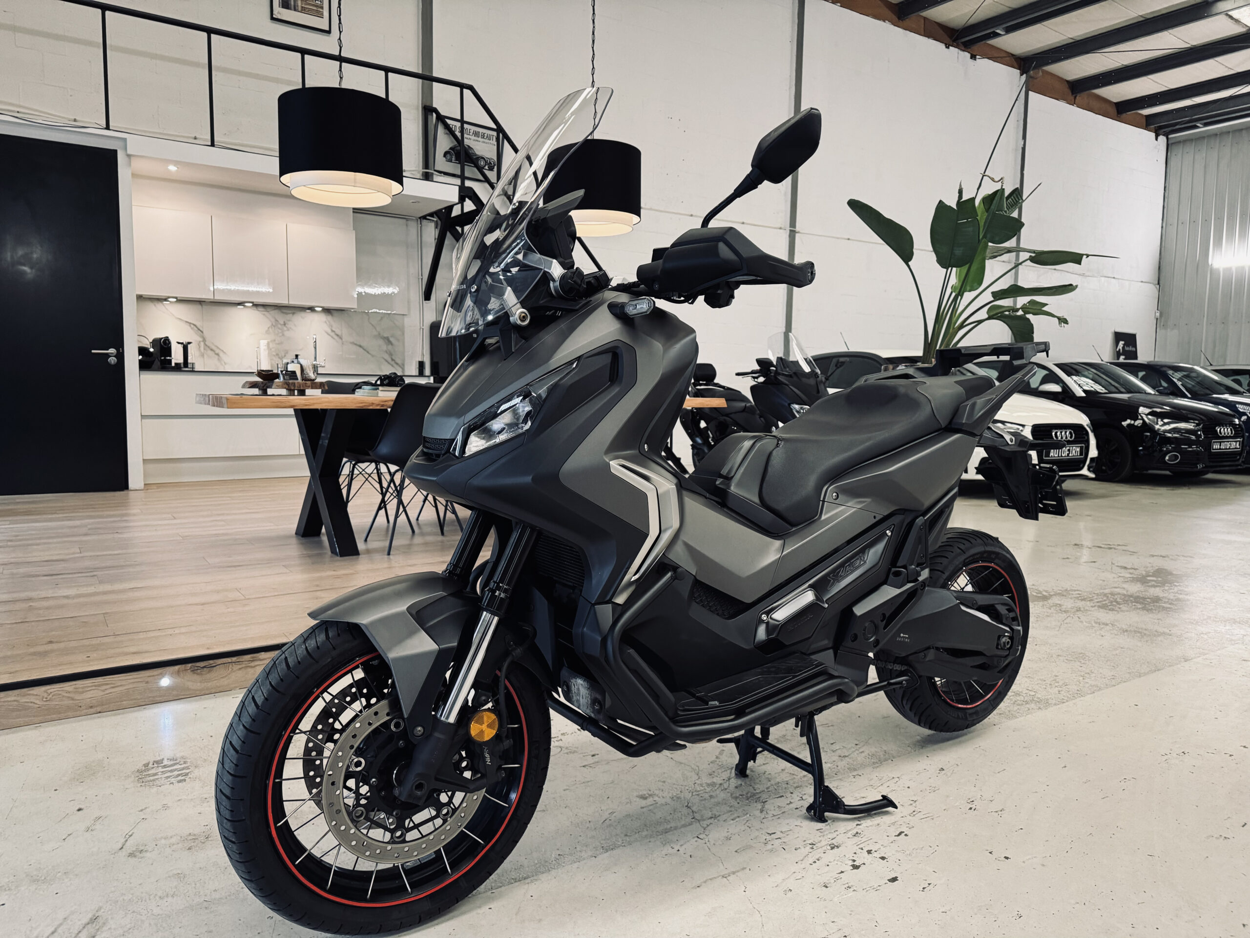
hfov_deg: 71.6
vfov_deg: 56.8
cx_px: 625
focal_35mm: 24
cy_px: 469
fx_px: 867
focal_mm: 6.76
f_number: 1.78
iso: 320
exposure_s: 1/50
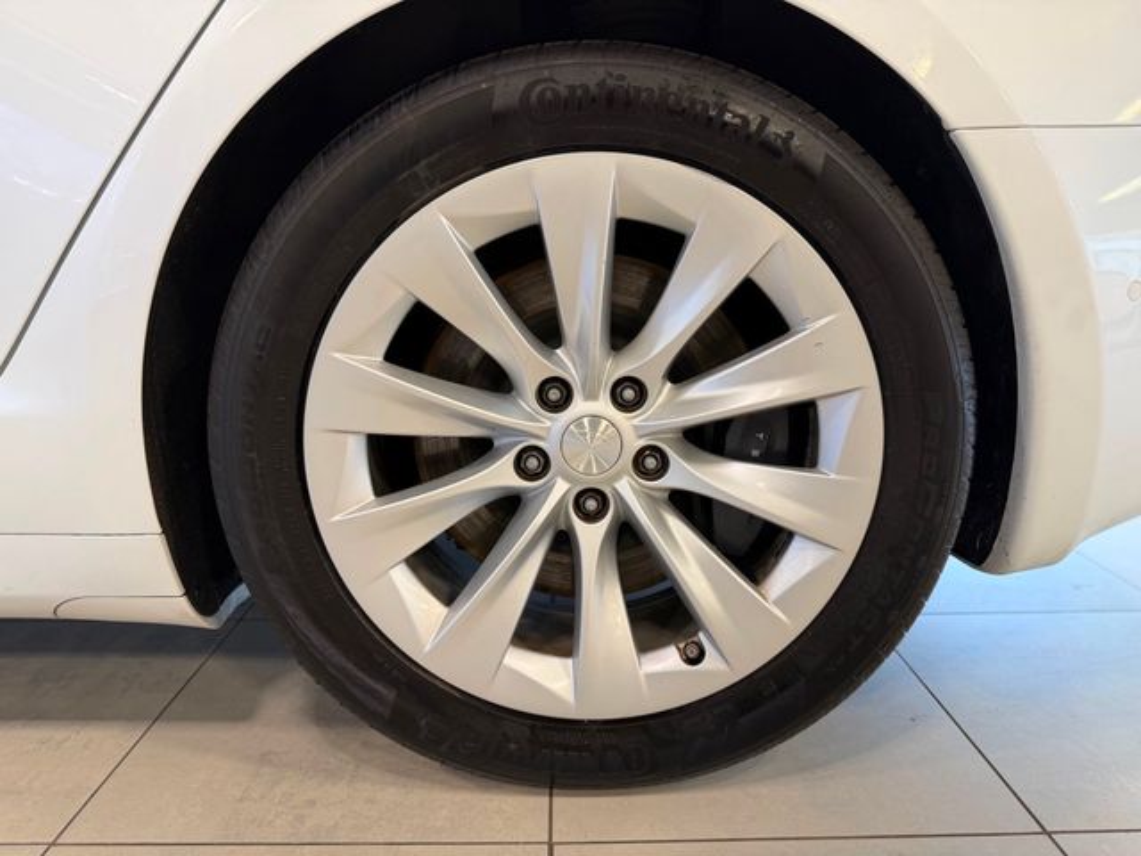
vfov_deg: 56.8
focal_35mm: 24
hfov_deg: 71.6
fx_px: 791
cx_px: 570
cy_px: 428
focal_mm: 6.76
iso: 125
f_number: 1.78
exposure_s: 1/120
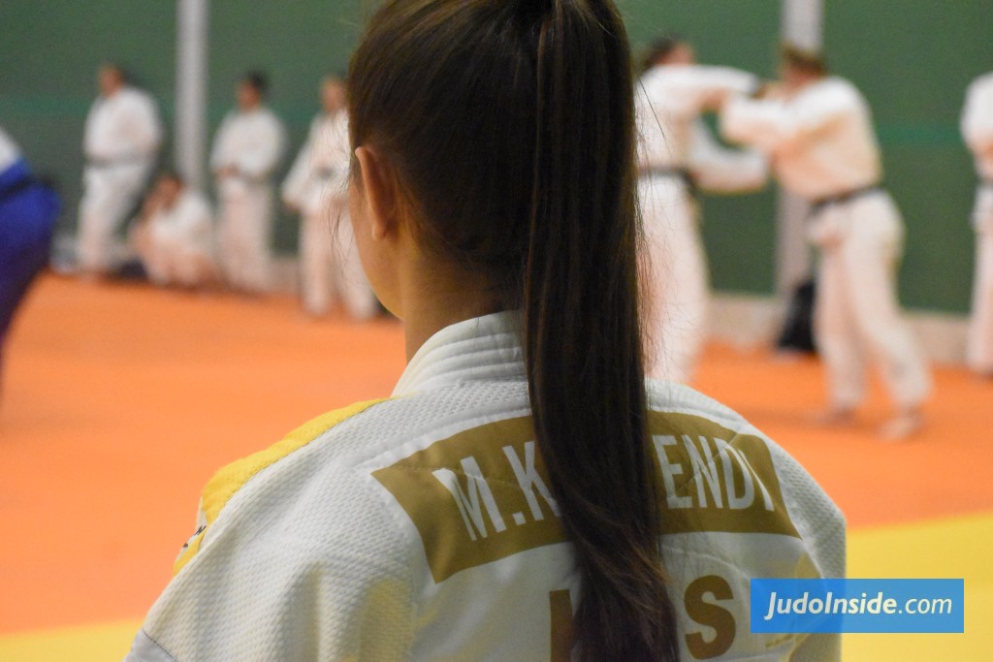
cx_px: 496
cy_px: 331
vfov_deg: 13.0
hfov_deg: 19.5
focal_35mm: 105
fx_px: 2896
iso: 12800
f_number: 5.6
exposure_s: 1/800
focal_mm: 70
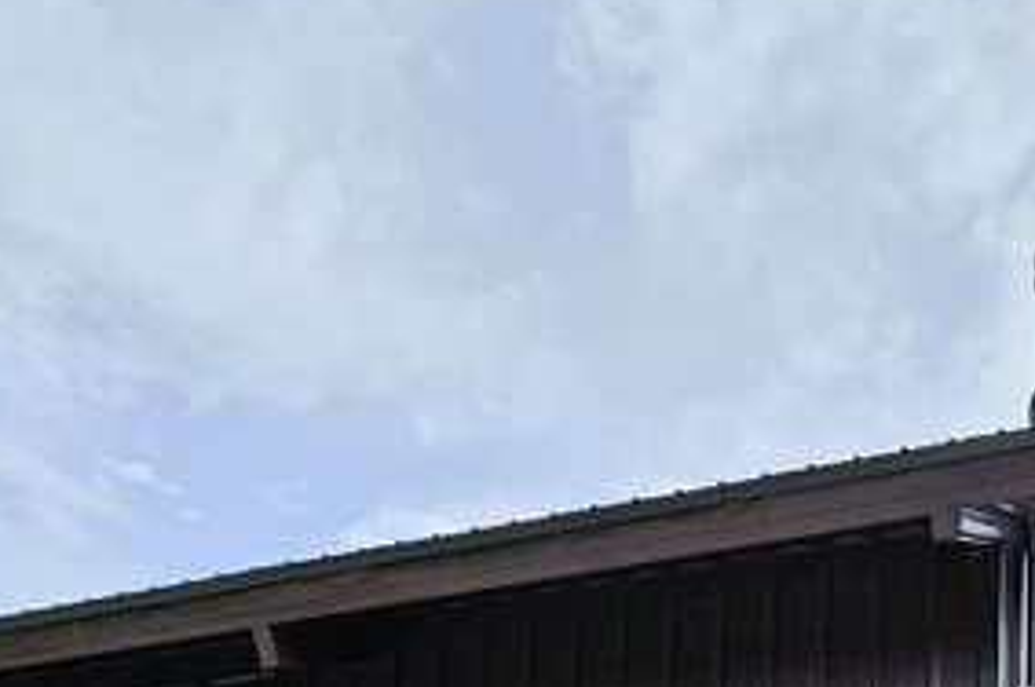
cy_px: 1177
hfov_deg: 38.8
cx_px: 834
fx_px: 1407
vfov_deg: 20.7
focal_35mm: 49
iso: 50
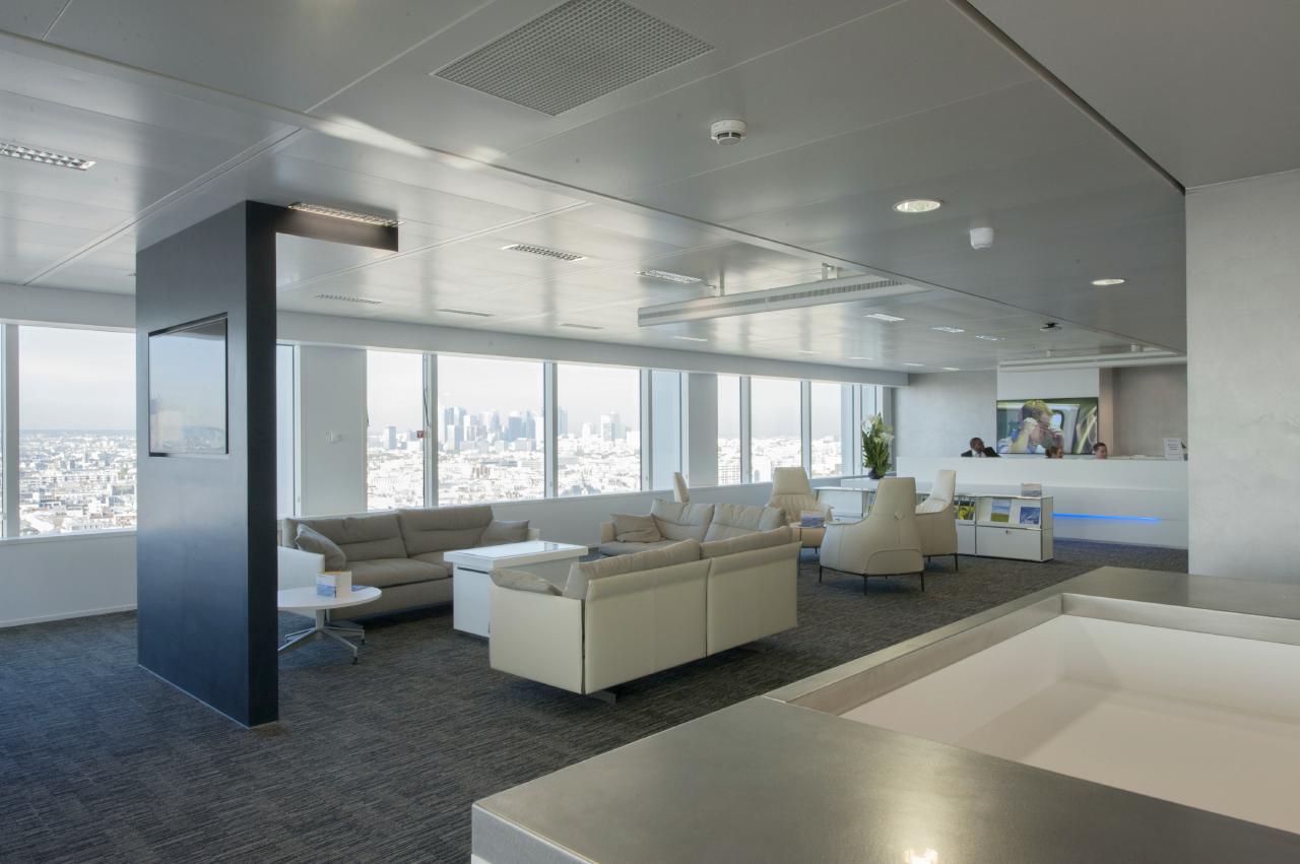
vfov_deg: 53.0
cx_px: 650
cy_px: 432
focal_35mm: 24
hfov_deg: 73.8
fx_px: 866
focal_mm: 24
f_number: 22
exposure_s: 1/10
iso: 560
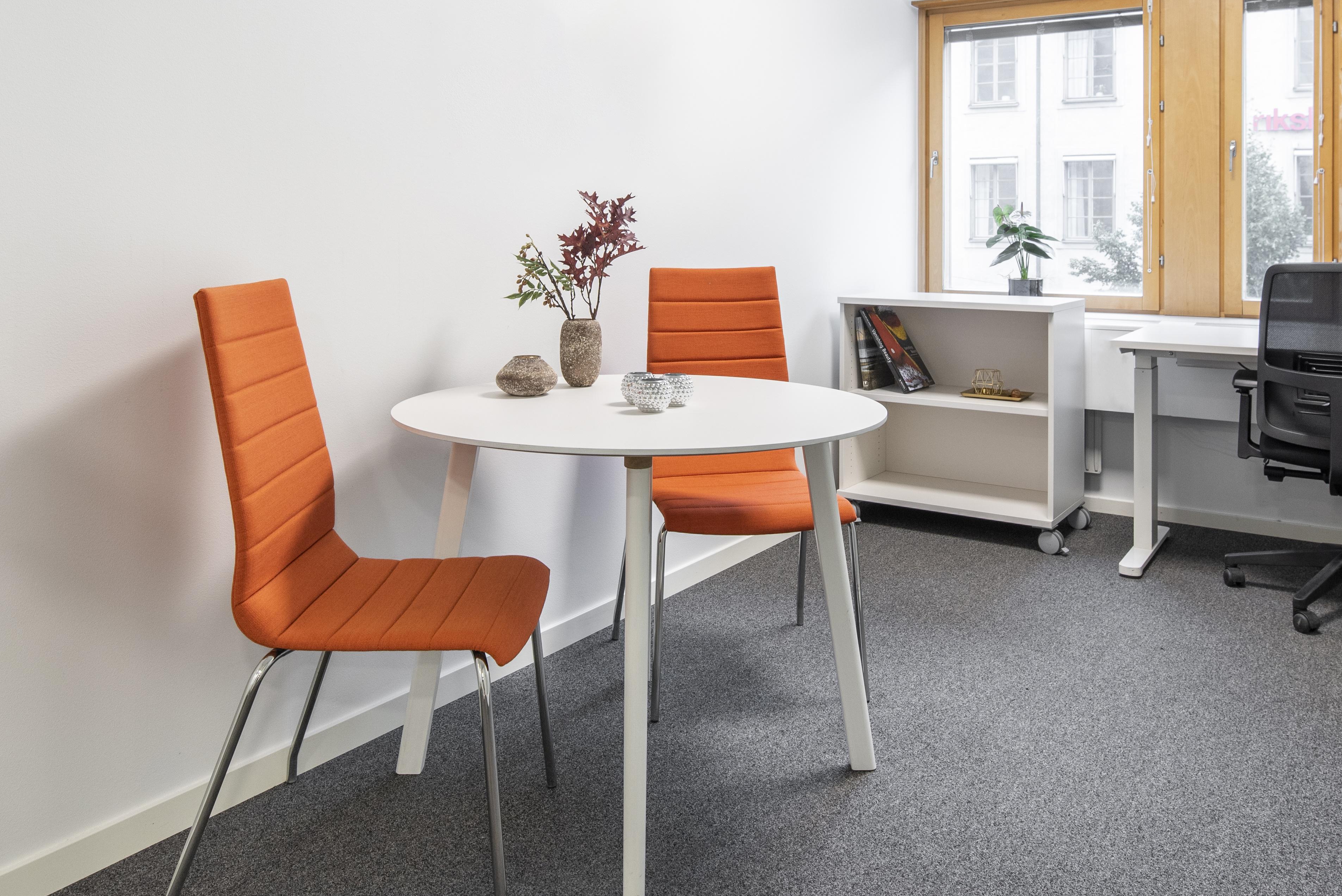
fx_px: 1119
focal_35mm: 30
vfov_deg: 42.5
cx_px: 693
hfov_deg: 61.9
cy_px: 242
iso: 250
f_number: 8
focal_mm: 19
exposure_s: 1/8
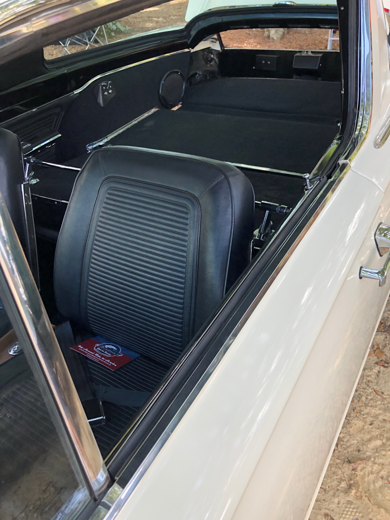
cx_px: 195
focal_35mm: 28
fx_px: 421
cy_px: 260
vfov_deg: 63.4
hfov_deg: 49.7
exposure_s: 1/120
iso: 32
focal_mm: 3.99
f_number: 1.8
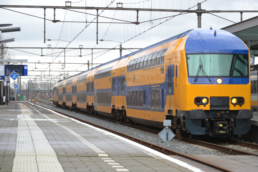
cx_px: 139
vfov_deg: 9.8
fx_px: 1007
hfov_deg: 14.6
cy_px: 82
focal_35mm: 141
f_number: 5.6
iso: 400
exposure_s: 1/80
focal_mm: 85
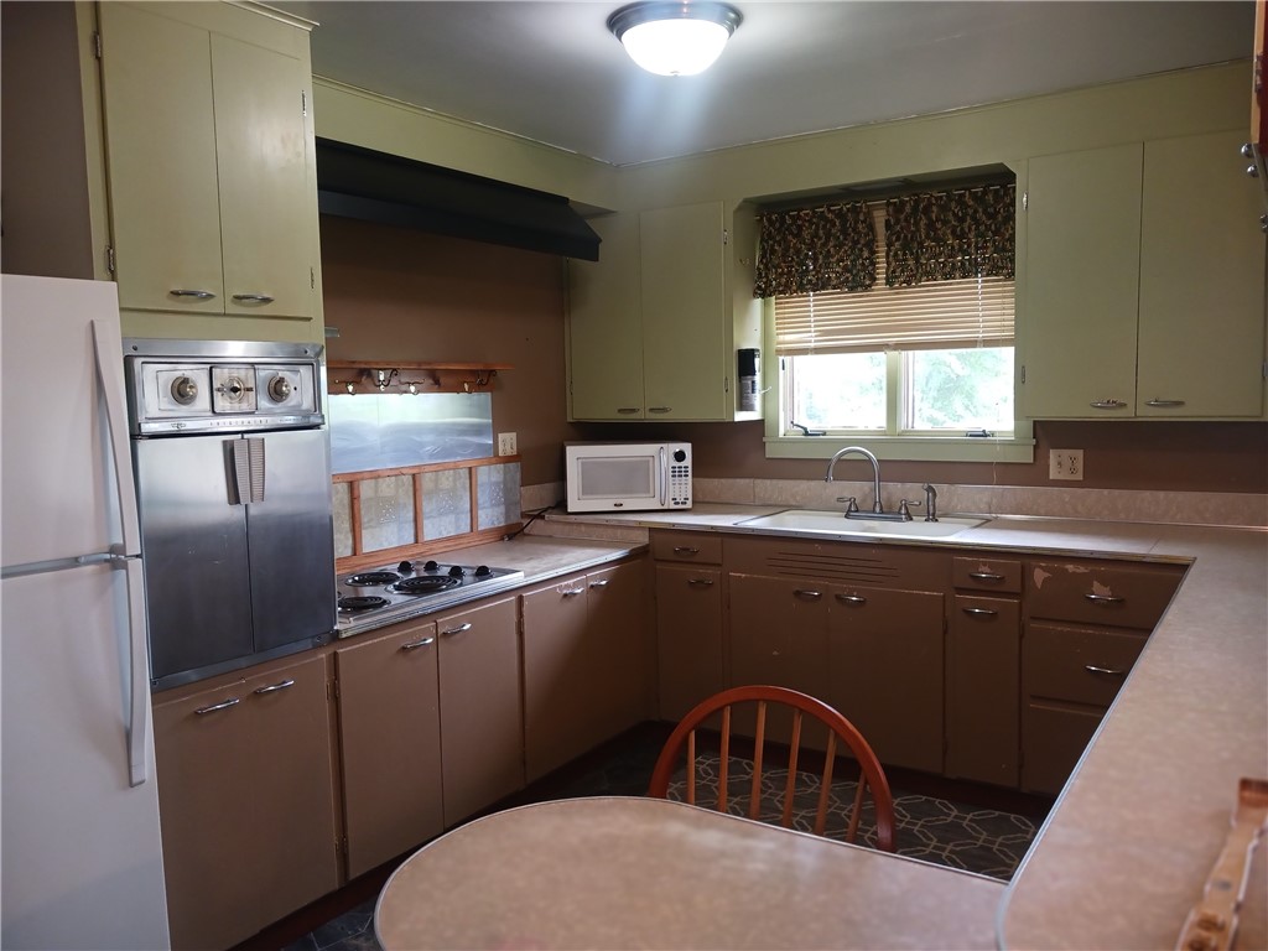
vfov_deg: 51.4
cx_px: 634
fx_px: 989
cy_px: 476
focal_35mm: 27
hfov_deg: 65.3
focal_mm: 4
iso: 200
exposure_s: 1/50
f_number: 1.8
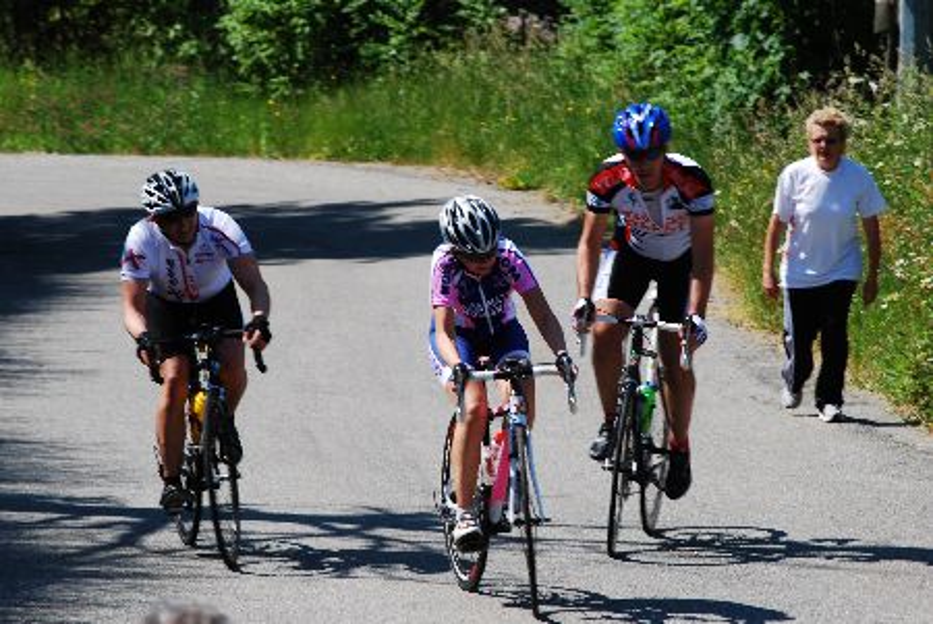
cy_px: 312
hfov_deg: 7.8
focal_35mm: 262
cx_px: 466
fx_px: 6810
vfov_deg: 5.2
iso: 100
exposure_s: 1/125
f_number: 10
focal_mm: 175
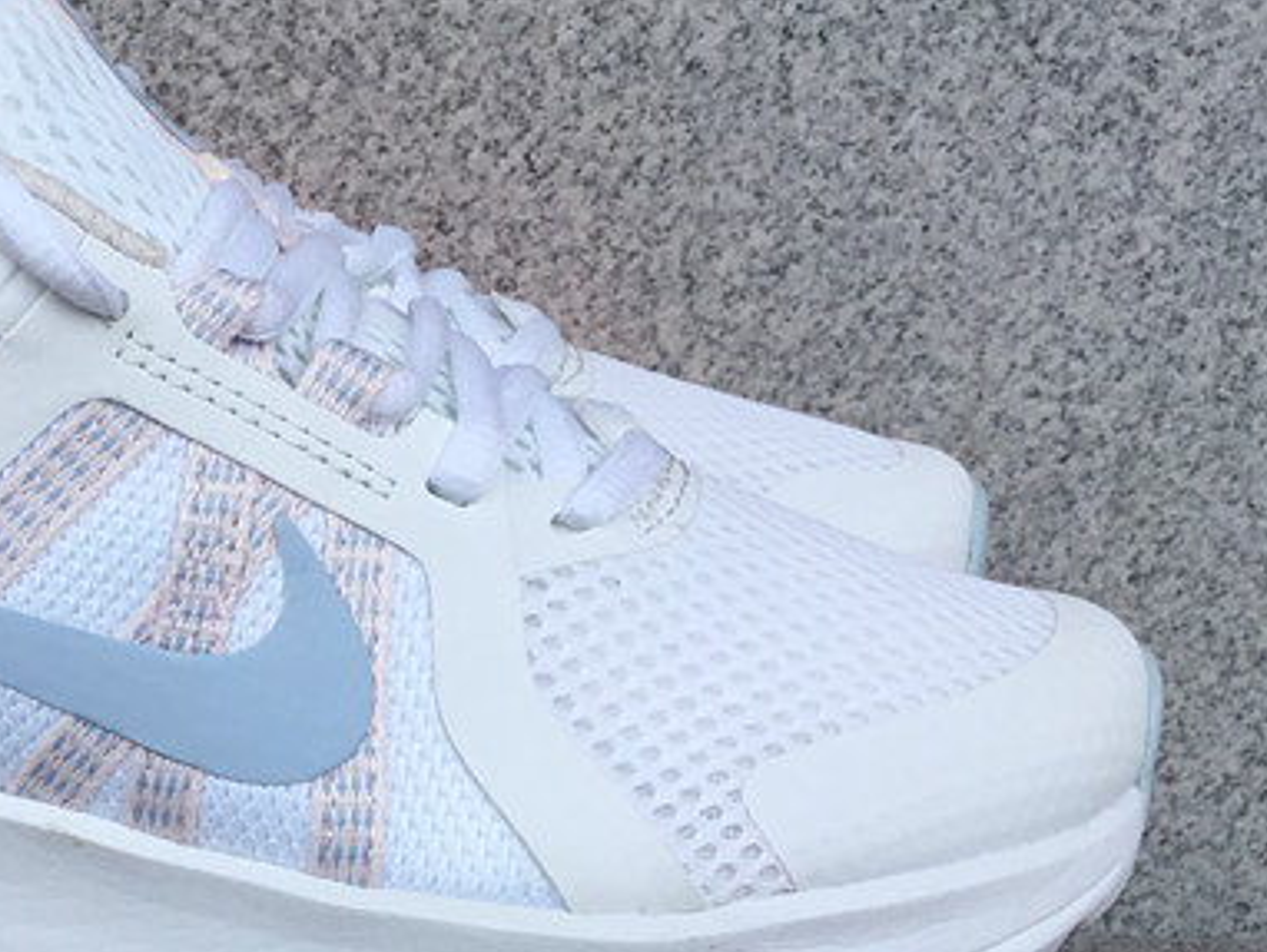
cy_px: 904
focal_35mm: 73
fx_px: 2674
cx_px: 186
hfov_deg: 26.0
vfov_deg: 19.7
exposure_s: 1/550
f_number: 2.4
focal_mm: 3.3
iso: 25
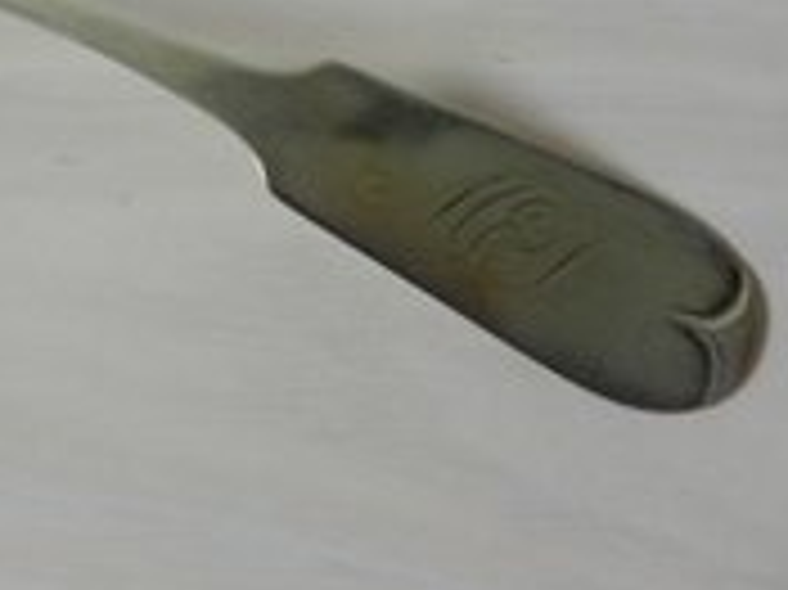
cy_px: 65
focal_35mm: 49
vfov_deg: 28.6
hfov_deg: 36.0
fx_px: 1115
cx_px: 47
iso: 160
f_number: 3.5
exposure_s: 1/60
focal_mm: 4.5
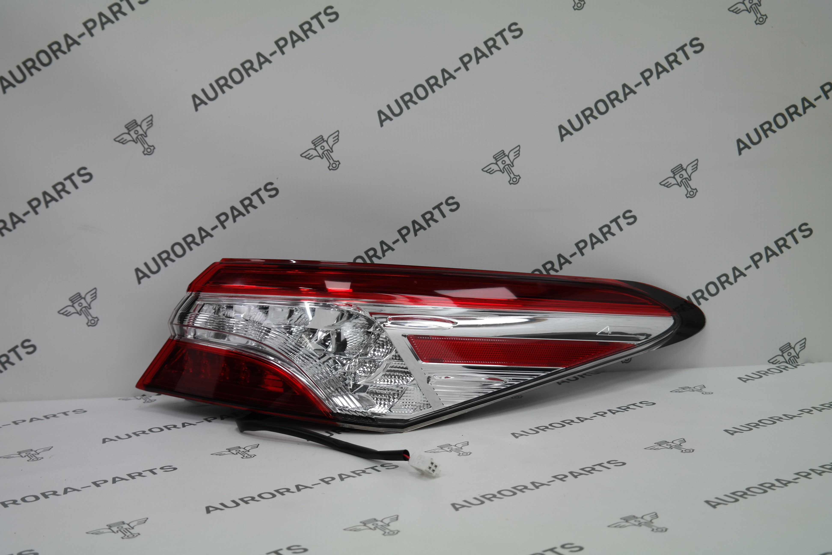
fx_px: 1155
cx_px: 416
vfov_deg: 27.0
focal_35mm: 50
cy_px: 278
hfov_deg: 39.6
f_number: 4.5
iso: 200
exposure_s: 1/60
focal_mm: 33
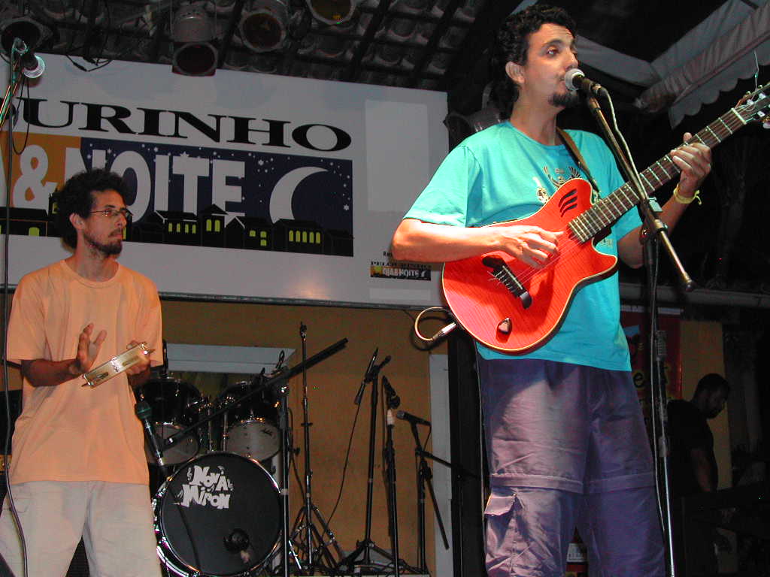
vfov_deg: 25.7
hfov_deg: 33.8
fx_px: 1268
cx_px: 385
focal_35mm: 57
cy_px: 288
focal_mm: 12.2
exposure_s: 1/60
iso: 289
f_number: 3.4
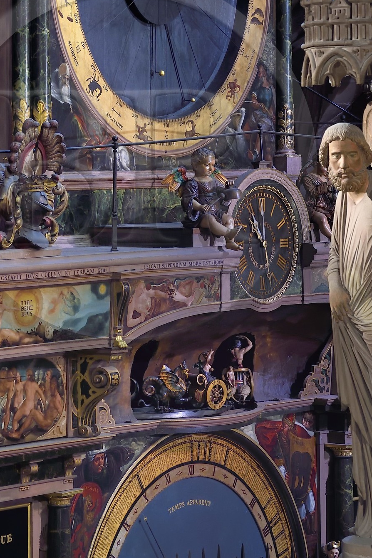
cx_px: 124
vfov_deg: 12.1
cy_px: 168
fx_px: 2638
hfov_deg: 8.1
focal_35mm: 170
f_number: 7.1
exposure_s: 1/5
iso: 1600
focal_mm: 95
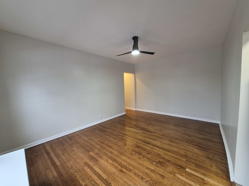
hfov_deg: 106.2
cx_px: 124
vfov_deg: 89.9
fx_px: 94
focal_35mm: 13
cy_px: 93
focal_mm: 1.74
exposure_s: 1/60
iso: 250
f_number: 2.2
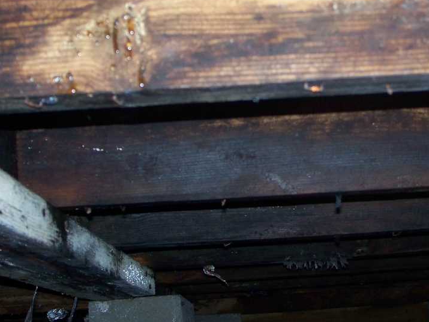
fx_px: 855
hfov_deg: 28.0
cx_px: 274
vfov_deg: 21.3
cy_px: 129
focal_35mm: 69
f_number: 2.8
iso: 200
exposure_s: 1/60
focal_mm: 7.8
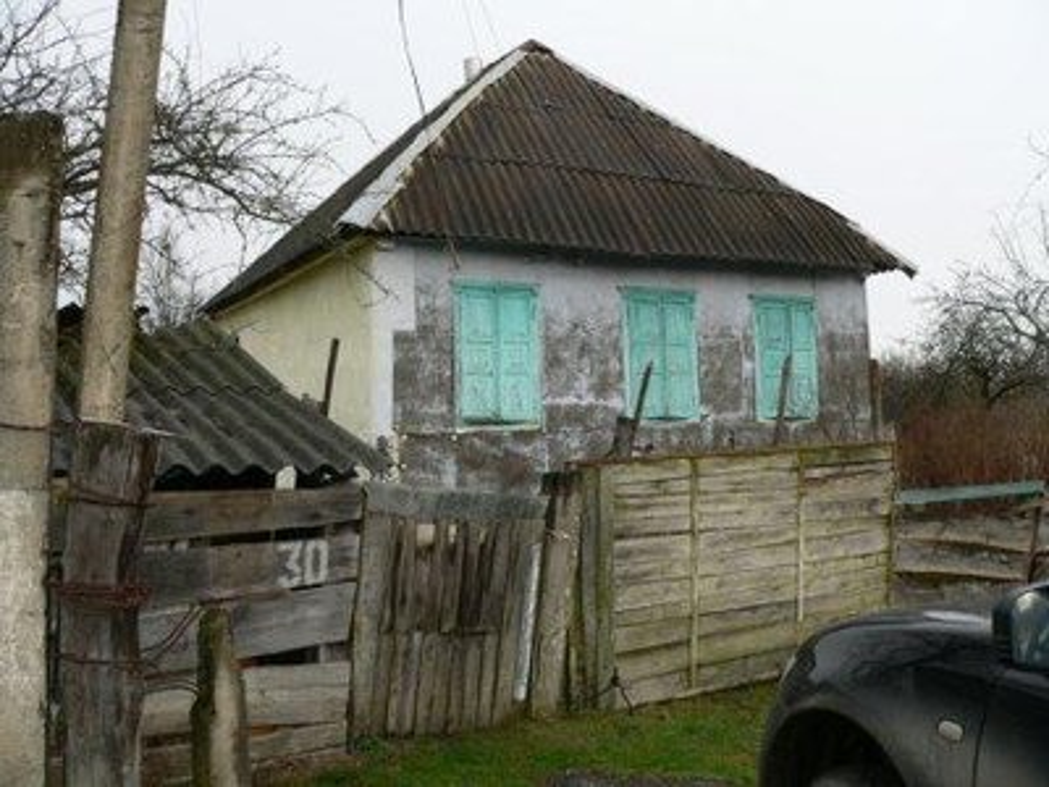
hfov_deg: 51.4
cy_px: 394
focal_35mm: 36
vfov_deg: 39.7
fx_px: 1091
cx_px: 524
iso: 80
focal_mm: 6
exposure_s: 1/100
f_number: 3.7
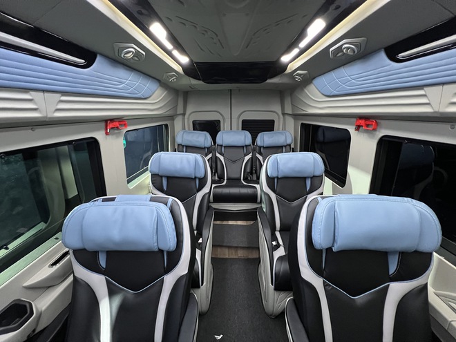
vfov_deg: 89.9
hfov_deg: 106.2
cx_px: 228
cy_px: 171
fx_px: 171
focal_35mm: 13
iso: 800
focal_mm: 1.57
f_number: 1.8
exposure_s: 1/51
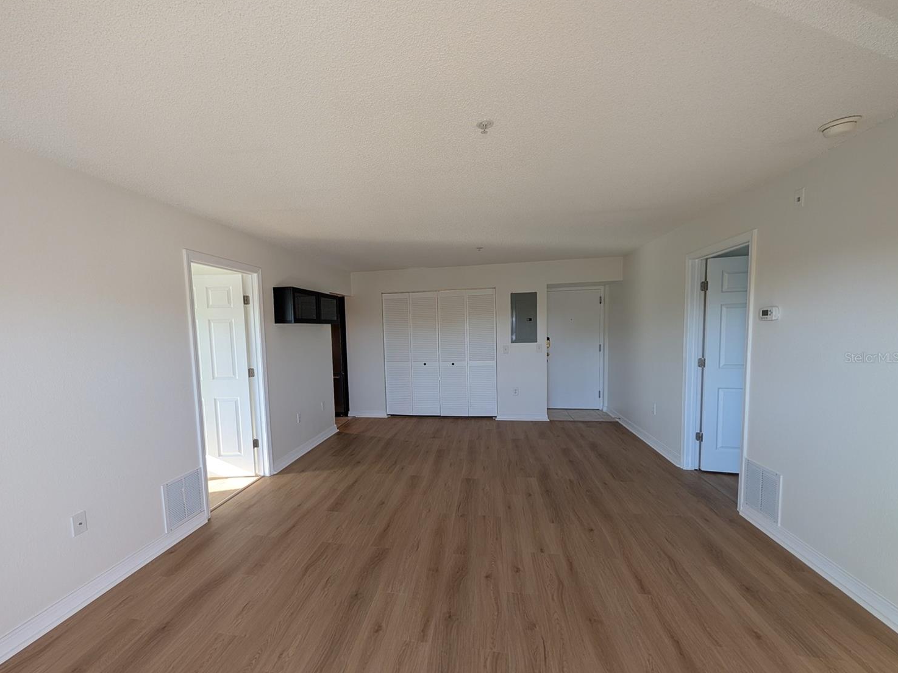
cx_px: 416
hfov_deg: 106.0
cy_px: 358
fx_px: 337
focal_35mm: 13
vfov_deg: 89.8
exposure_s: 1/67.9
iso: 54
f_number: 1.7
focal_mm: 2.02
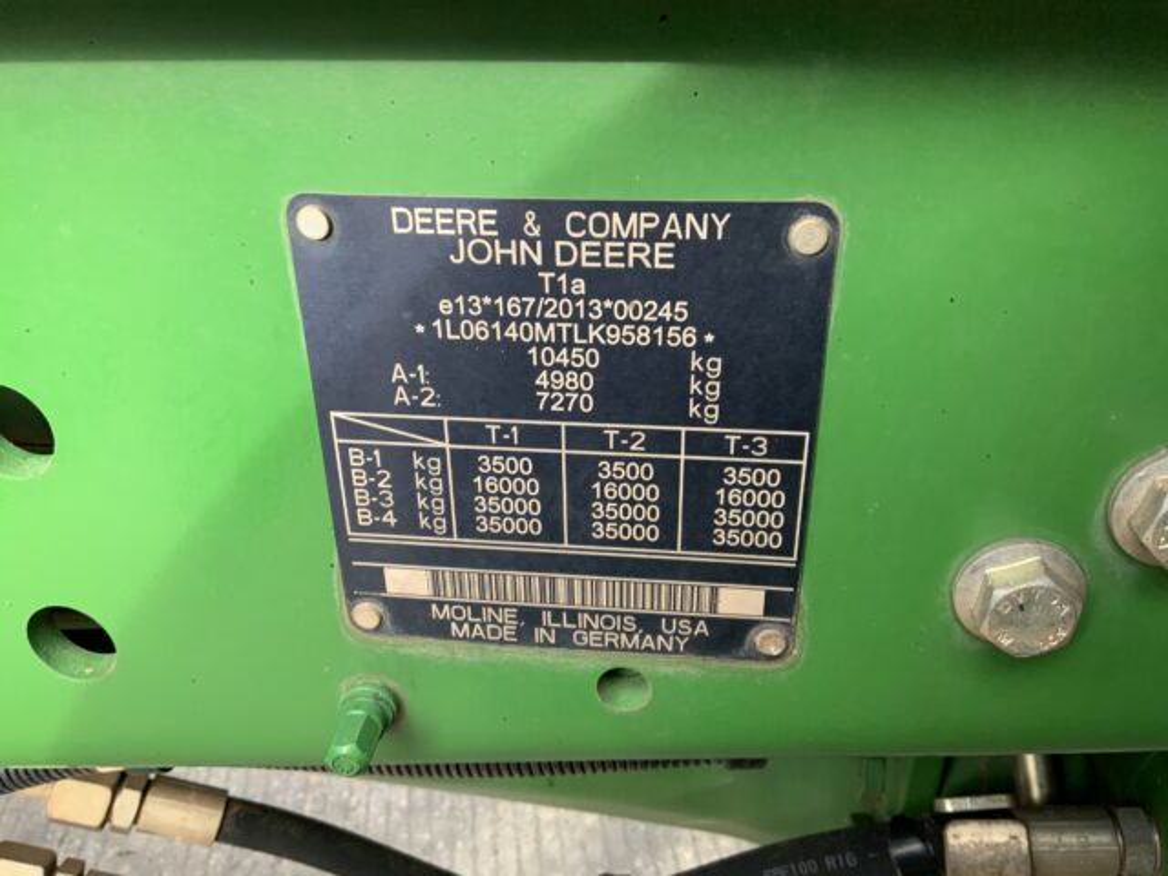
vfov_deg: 48.2
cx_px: 584
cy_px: 438
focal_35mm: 29
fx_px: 979
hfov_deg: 61.7
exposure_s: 1/122
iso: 50
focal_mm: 3
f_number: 1.8
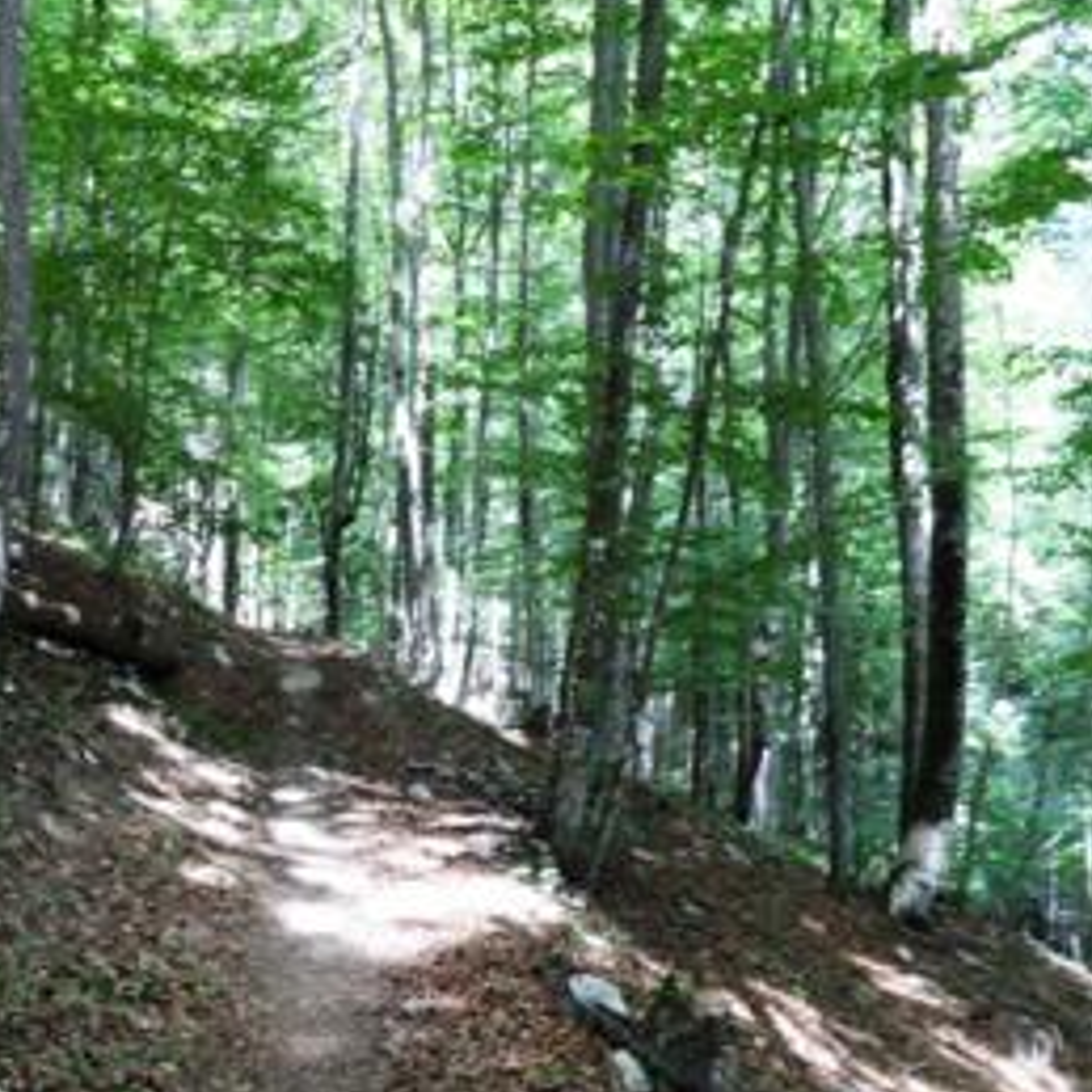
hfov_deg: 45.6
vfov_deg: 45.8
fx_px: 1285
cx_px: 405
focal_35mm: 36
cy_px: 645
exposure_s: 1/30
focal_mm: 3.9
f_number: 3.2
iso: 100
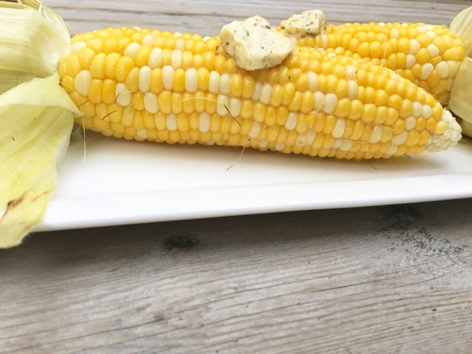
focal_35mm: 29
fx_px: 395
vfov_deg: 48.2
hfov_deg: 61.7
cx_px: 236
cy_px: 177
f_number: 2.2
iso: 50
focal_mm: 4.15
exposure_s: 1/15
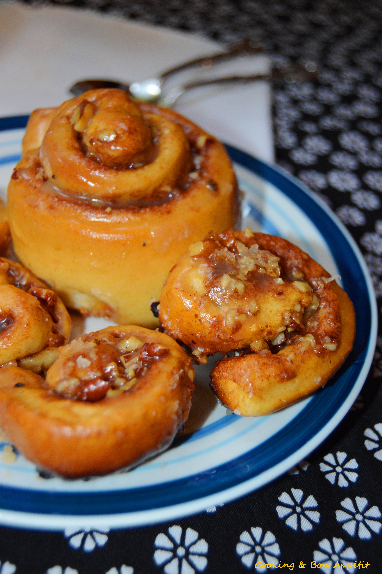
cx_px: 191
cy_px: 287
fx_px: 718
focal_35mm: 45
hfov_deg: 29.8
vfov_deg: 43.6
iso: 560
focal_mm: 30
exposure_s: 1/60
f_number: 4.2
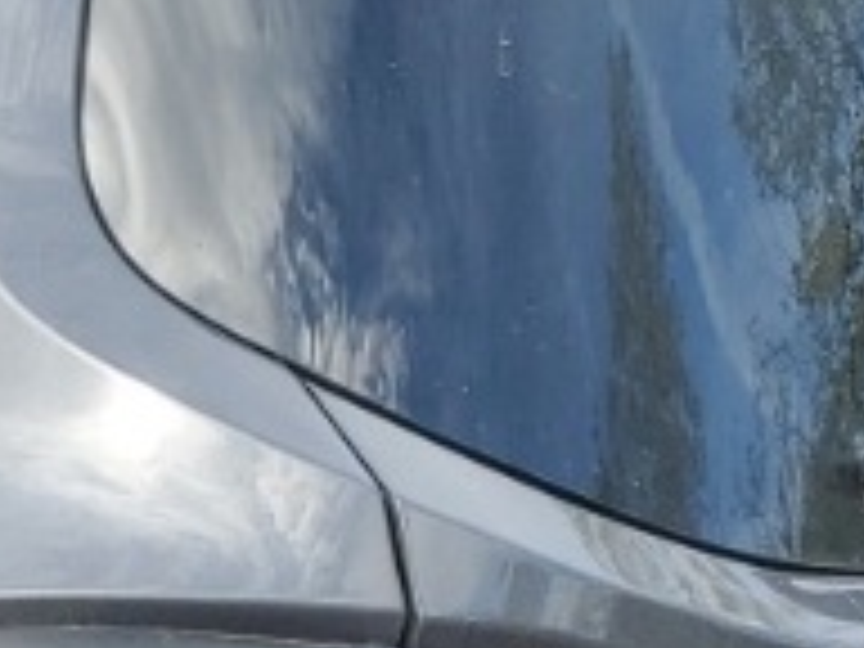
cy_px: 1143
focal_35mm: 139
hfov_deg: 12.8
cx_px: -734
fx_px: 3469
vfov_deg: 10.1
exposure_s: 1/734
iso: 50
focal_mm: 4.3
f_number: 1.5
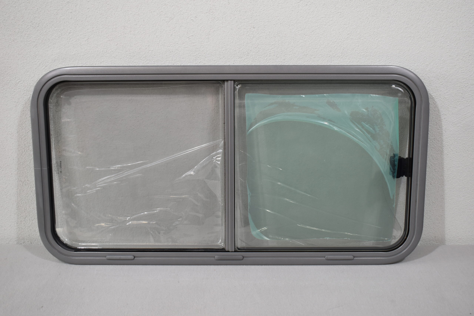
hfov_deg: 46.4
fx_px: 553
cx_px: 237
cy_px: 158
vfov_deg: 31.9
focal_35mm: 42
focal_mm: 28
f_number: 5.6
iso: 400
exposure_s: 1/125
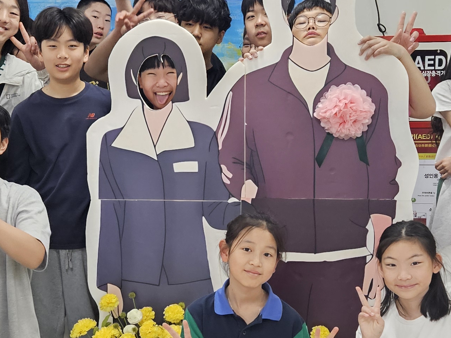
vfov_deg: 20.4
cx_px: 217
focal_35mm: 72
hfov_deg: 27.0
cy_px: 173
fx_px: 938
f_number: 1.8
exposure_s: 1/120
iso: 200
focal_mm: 5.4
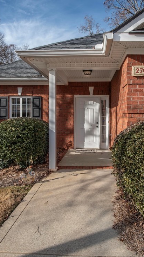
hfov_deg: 51.0
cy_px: 124
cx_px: 88
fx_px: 149
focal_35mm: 22
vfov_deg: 81.2
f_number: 8
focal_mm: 20
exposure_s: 1/400
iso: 200
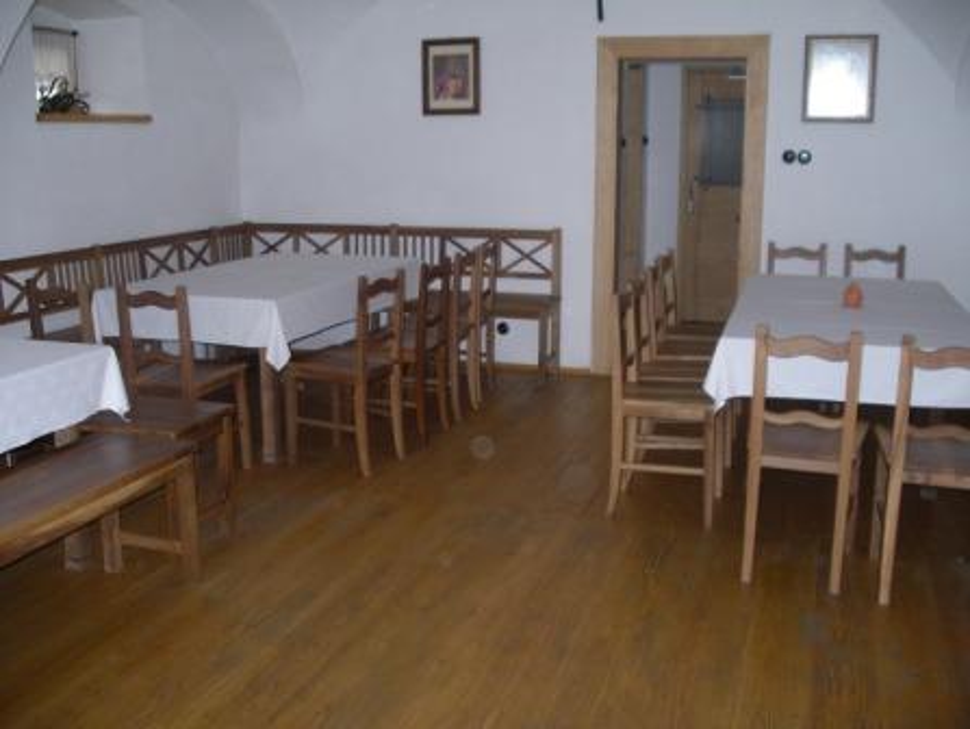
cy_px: 364
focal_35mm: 37
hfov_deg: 50.1
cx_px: 485
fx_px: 1038
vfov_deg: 38.7
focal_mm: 7.8
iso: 200
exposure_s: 1/40
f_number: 2.8
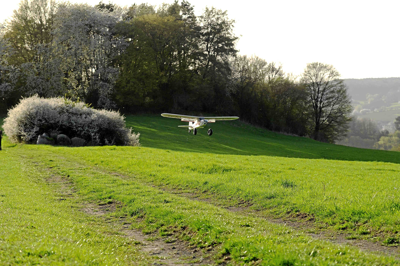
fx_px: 1332
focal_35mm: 120
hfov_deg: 17.1
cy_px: 133
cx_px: 200
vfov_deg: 11.4
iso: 200
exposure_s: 1/640
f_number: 5.6
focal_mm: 80
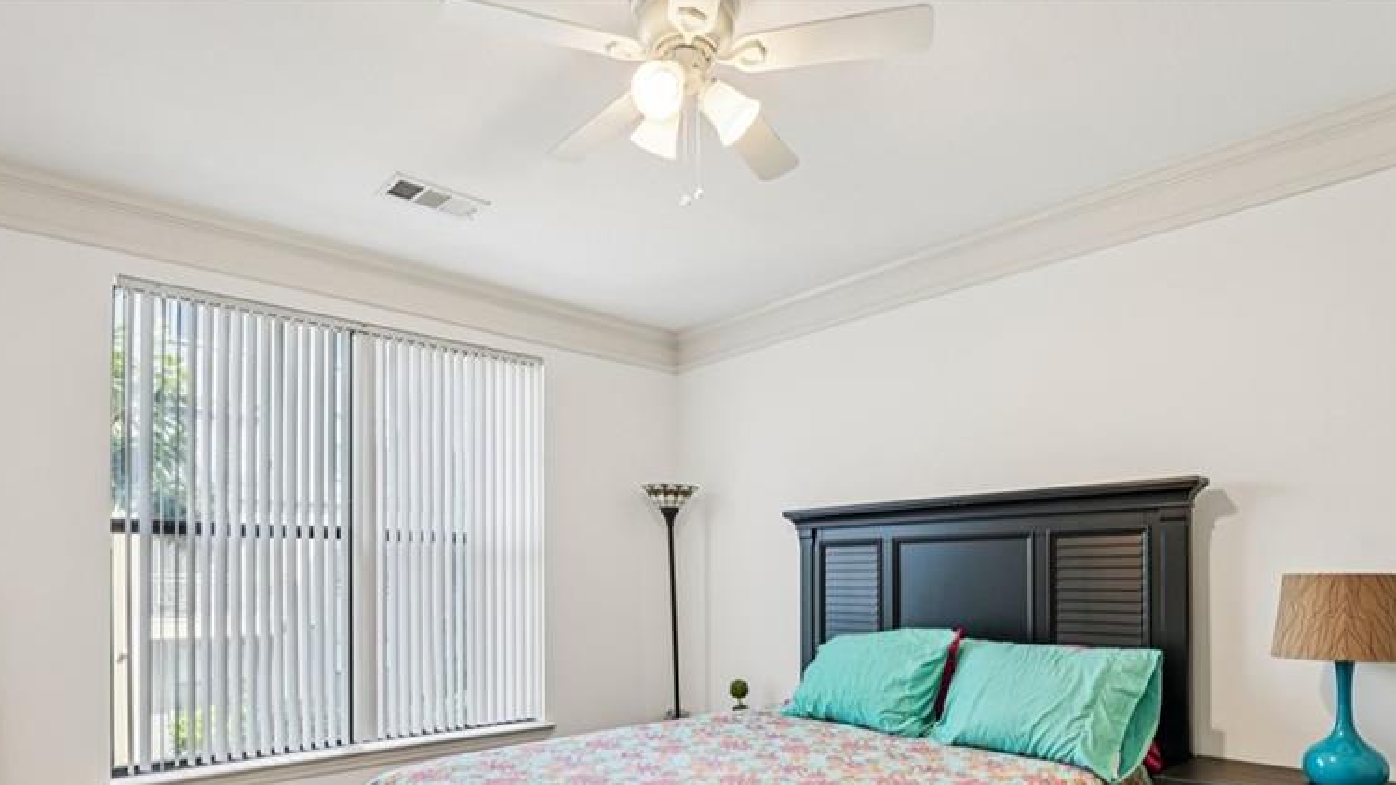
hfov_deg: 86.5
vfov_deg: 52.4
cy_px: 624
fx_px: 740
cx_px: 661
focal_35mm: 20
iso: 320
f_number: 8
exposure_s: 1/30
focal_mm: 14
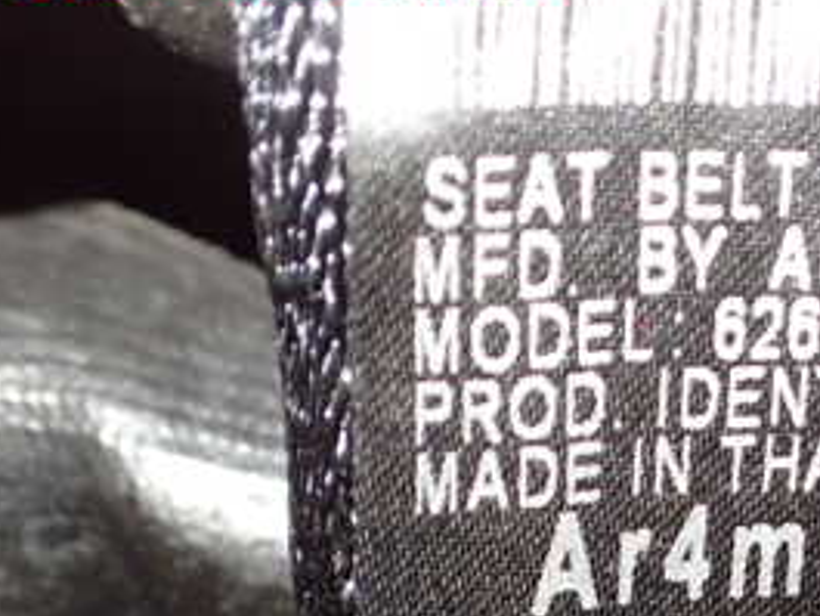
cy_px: 628
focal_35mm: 68
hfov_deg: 26.3
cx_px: 904
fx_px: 1612
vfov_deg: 20.9
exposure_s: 1/80
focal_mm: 5.4
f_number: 2.3
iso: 800
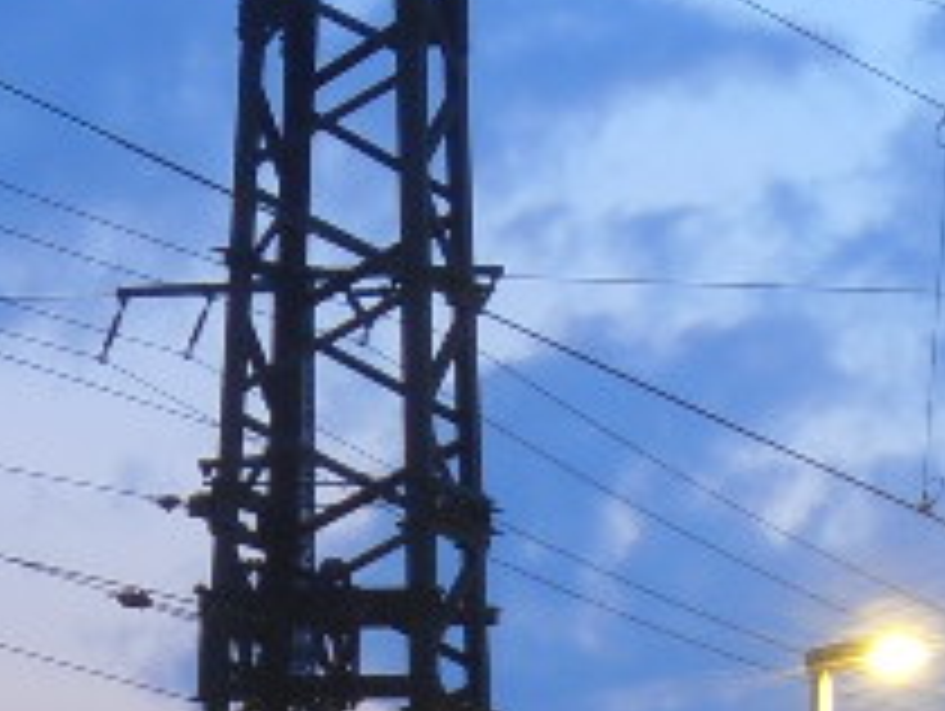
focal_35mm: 385
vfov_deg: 3.8
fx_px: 10522
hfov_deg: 5.1
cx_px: 1206
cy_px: 1336
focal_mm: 13.5
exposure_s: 1
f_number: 4.4
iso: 80
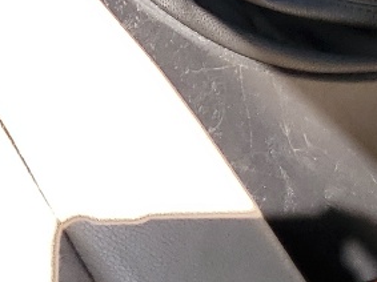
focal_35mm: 147
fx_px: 1600
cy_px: -355
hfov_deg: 12.3
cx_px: -298
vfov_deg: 9.2
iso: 50
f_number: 1.5
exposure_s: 1/833
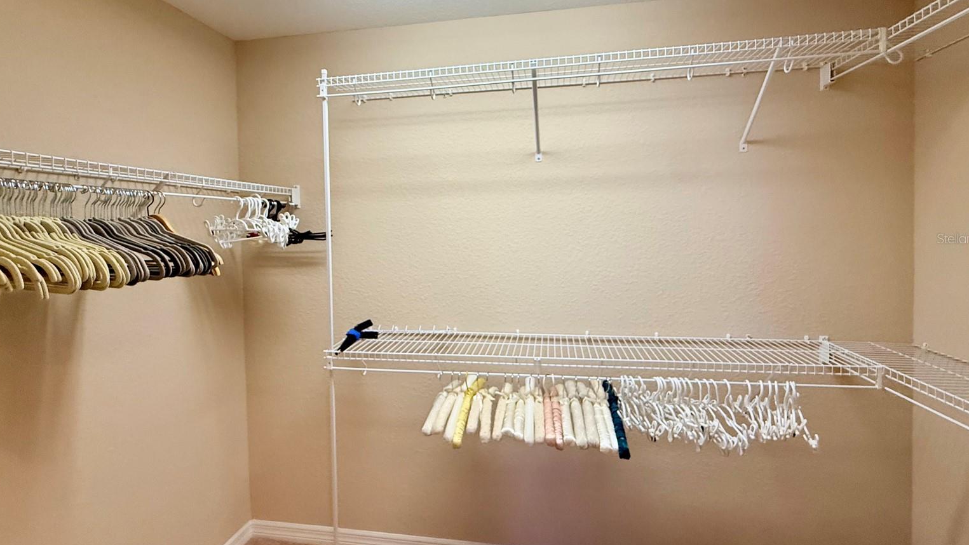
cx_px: 489
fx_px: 411
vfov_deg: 66.8
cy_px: 238
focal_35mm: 16
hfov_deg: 99.4
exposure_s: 1/60
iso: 250
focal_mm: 2.22
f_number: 2.2
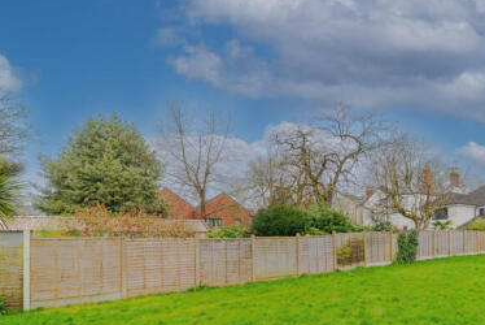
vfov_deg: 57.0
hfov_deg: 77.3
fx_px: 283
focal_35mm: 21
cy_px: 239
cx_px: 340
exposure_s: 1/200
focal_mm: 12
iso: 100
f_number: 5.6
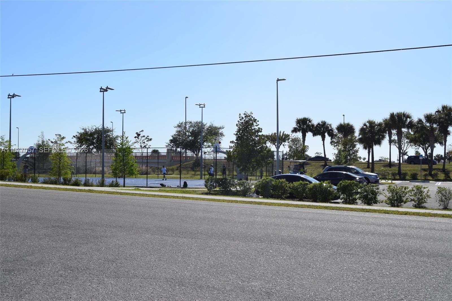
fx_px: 490
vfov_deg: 34.2
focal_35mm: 39
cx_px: 226
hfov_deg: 49.6
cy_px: 150
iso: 200
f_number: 11
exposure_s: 1/500
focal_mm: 26
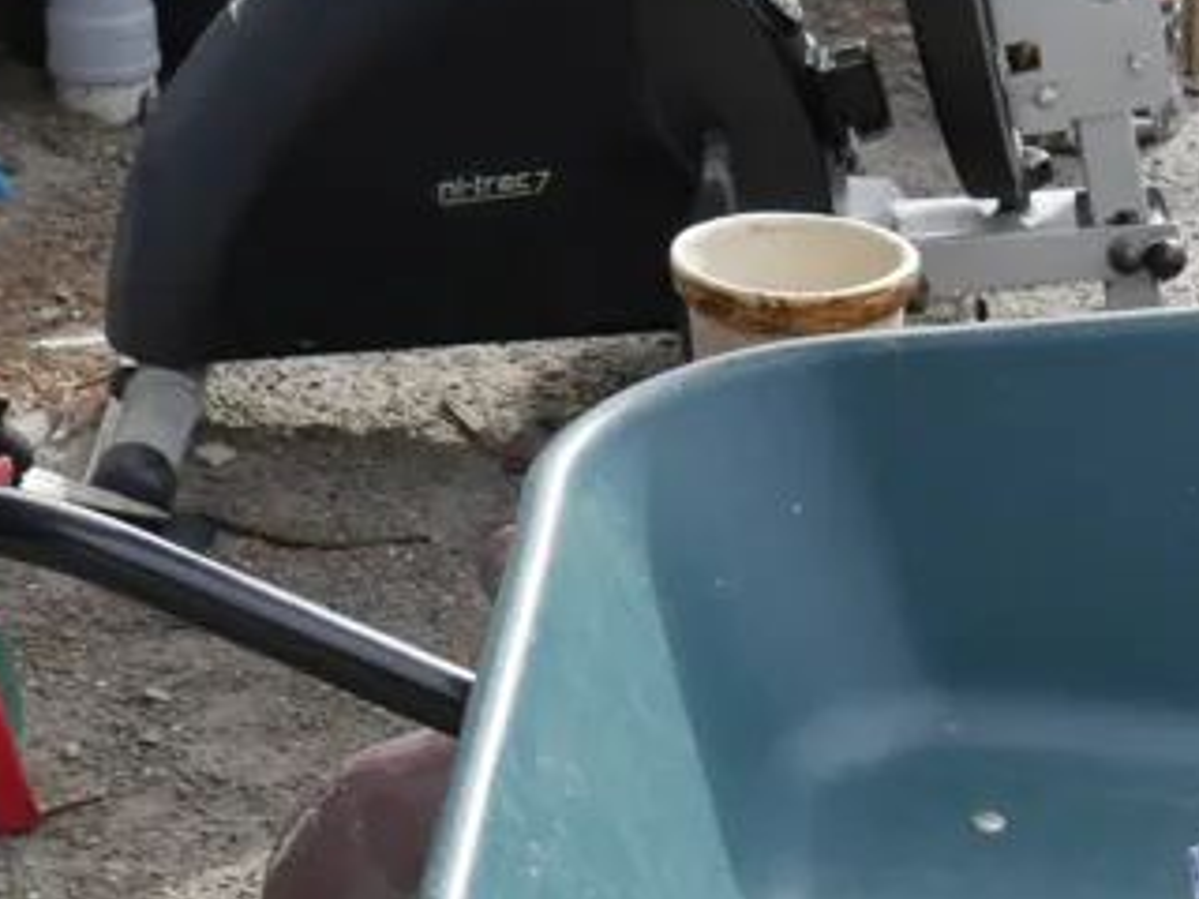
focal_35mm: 128
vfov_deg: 11.4
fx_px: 4434
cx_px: 1105
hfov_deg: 15.2
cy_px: 968
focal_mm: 20
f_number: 5.6
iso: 200
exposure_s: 1/200
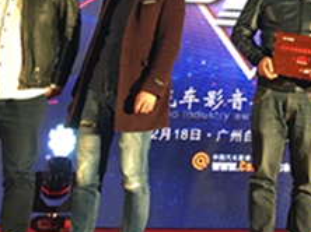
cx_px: 405
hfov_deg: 20.9
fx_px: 763
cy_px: -46
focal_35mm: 85
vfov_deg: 16.6
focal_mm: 4.15
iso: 32
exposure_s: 1/17
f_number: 2.2
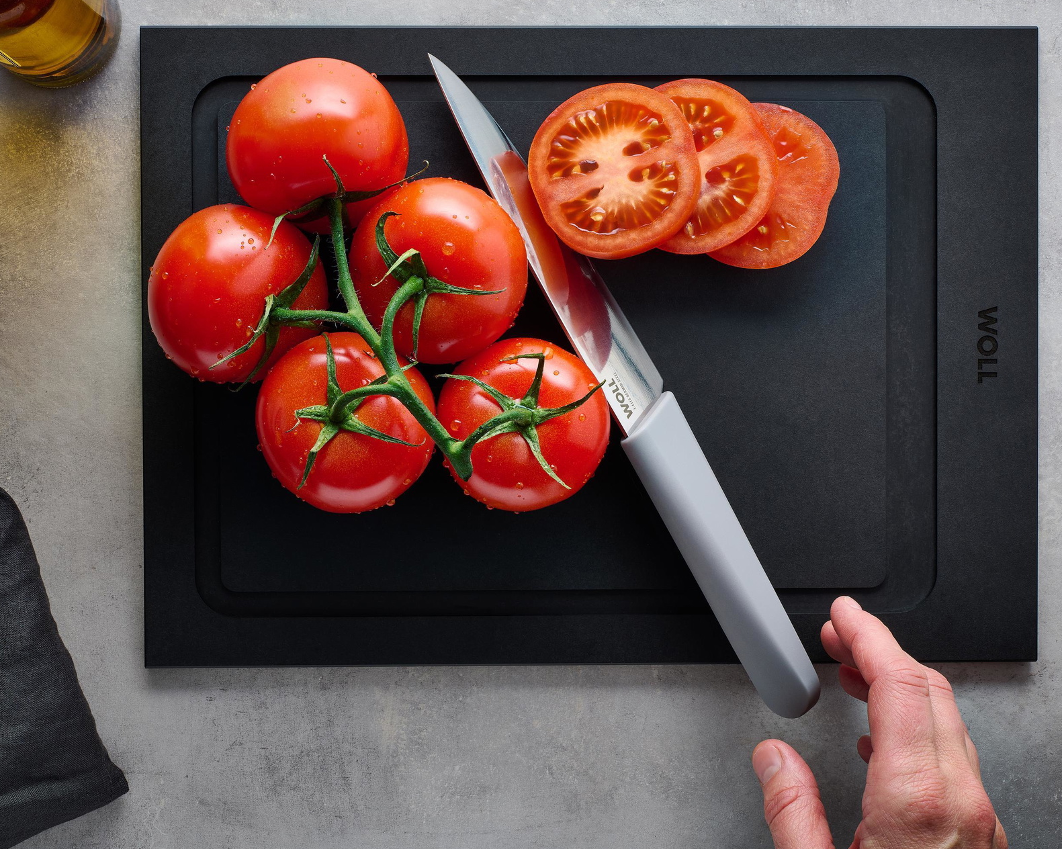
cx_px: 490
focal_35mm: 57
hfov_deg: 33.0
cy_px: 424
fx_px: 1791
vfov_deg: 26.7
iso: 100
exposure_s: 1/250
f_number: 16
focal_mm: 50
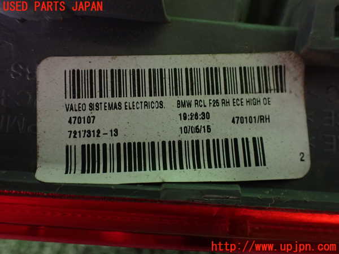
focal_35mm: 30
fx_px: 294
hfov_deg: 60.0
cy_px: 127
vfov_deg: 46.8
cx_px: 170
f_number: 2.3
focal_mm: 5.4
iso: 500
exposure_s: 1/125
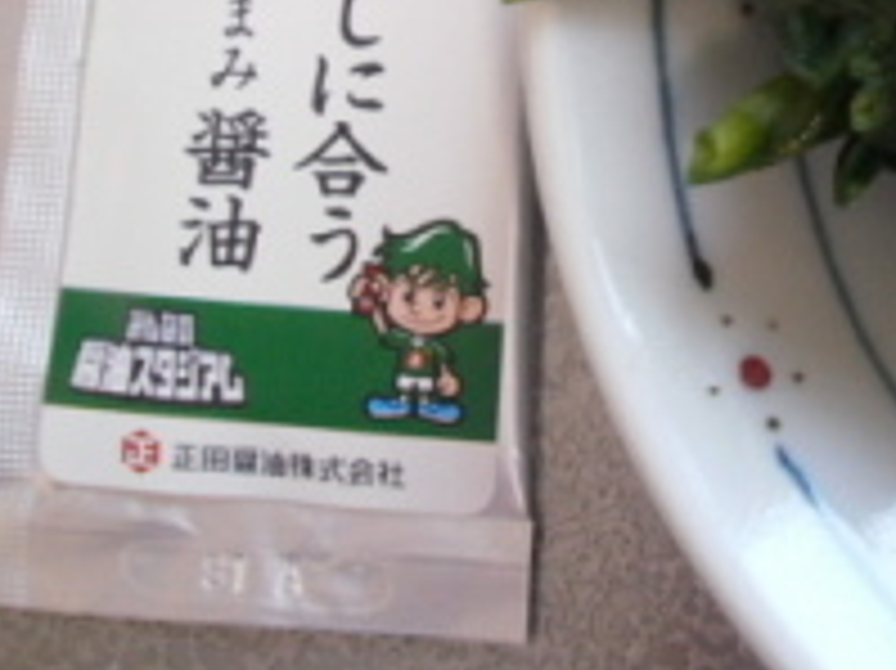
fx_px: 2018
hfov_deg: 23.9
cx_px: 901
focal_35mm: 78
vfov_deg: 18.3
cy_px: -16
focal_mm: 5.45
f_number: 2.9
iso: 400
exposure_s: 1/15
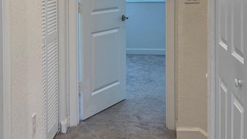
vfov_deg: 18.9
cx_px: 104
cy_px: 0
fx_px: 406
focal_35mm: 62
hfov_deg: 33.8
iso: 125
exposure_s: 1/120
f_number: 1.78
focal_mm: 6.76
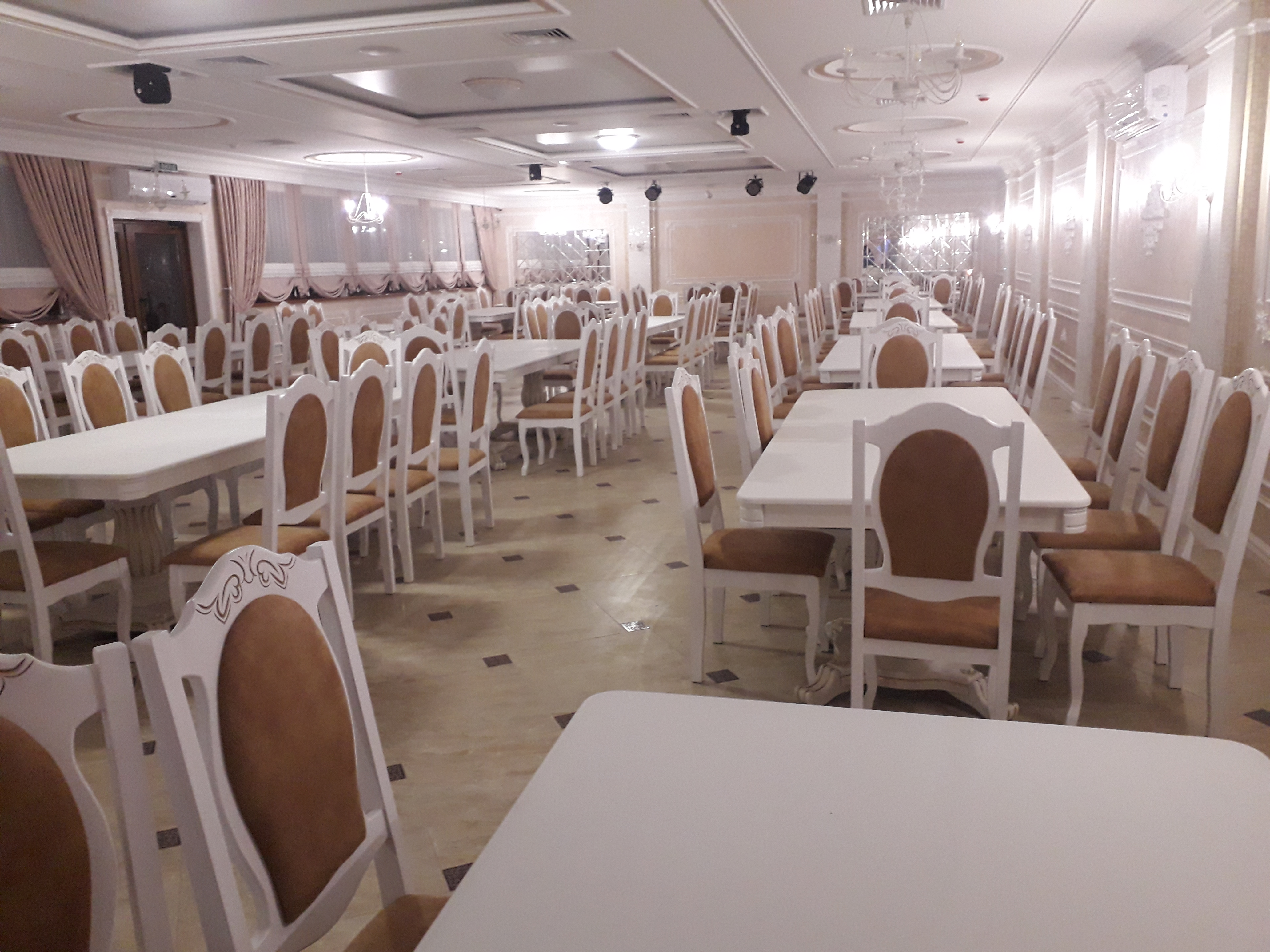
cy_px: 476
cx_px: 635
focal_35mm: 27
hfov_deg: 65.3
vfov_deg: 51.4
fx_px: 991
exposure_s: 1/25
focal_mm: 3.6
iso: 200
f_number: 1.9
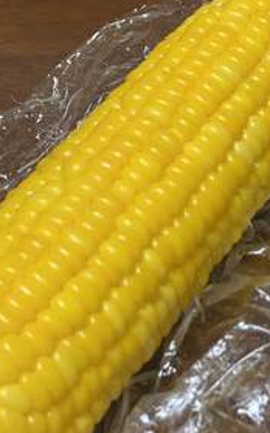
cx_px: 119
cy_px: 225
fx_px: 1380
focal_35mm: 117
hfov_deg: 11.2
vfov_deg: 17.8
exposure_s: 1/33
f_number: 2.8
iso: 125
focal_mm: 9
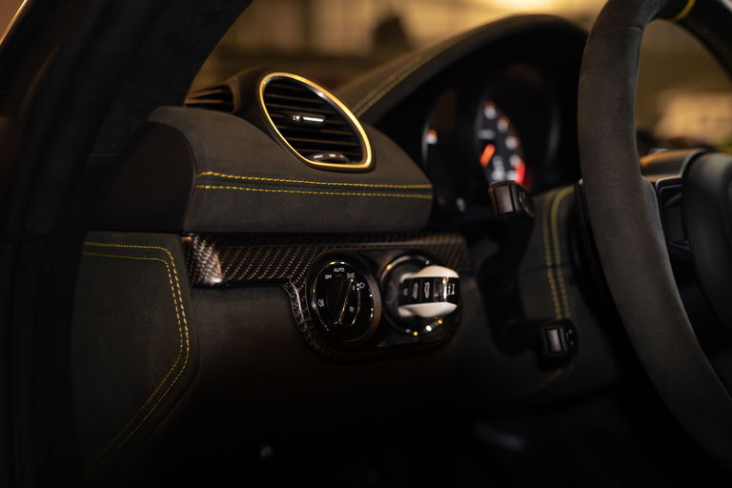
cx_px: 366
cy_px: 244
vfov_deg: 37.9
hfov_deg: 54.4
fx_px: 712
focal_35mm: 35
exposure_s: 1/160
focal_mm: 35
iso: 2000
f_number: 2.2
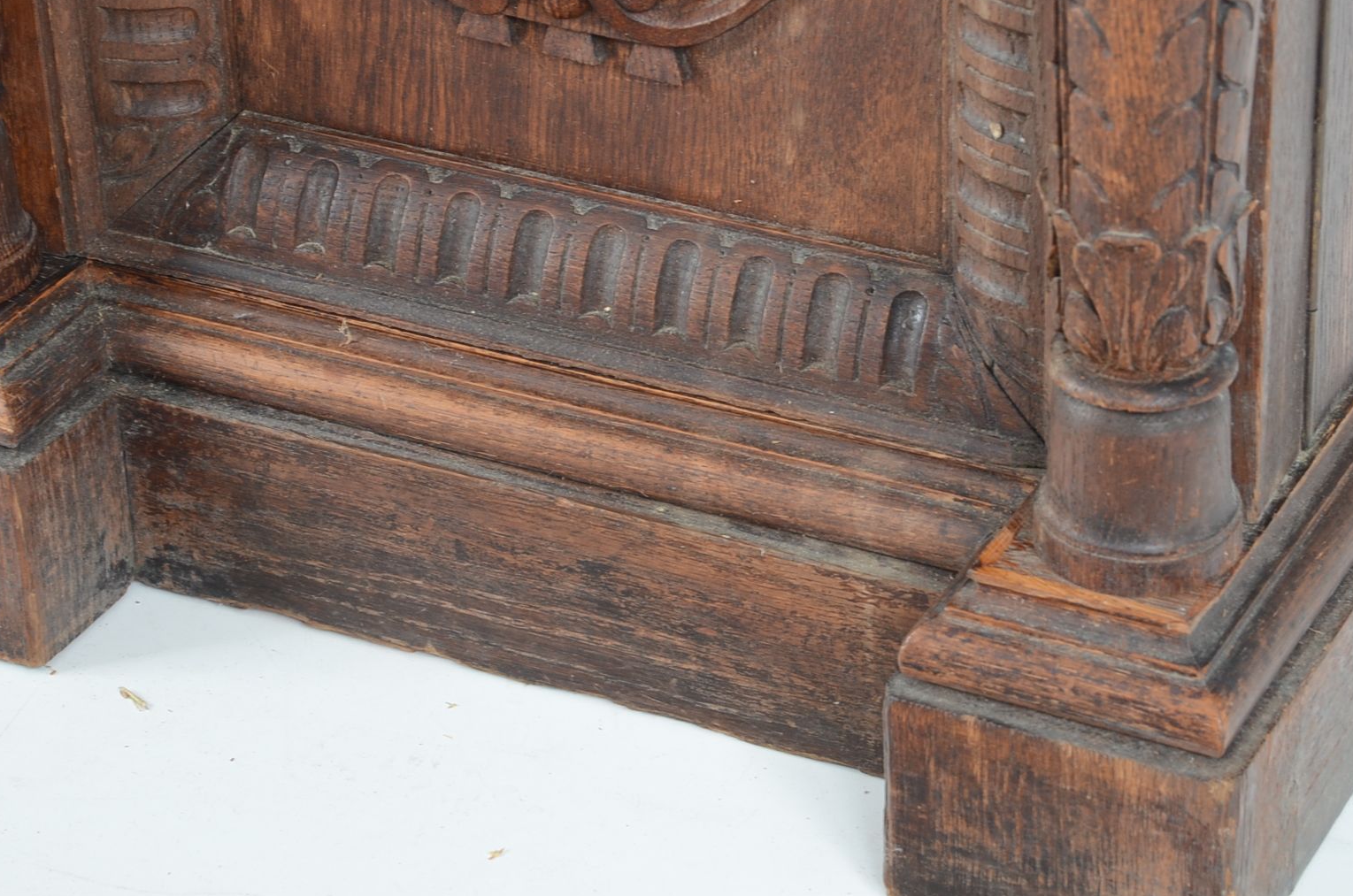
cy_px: 249
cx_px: 782
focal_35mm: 116
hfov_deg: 17.7
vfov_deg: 11.7
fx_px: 4351
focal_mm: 48
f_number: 7.1
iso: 200
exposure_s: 1/60
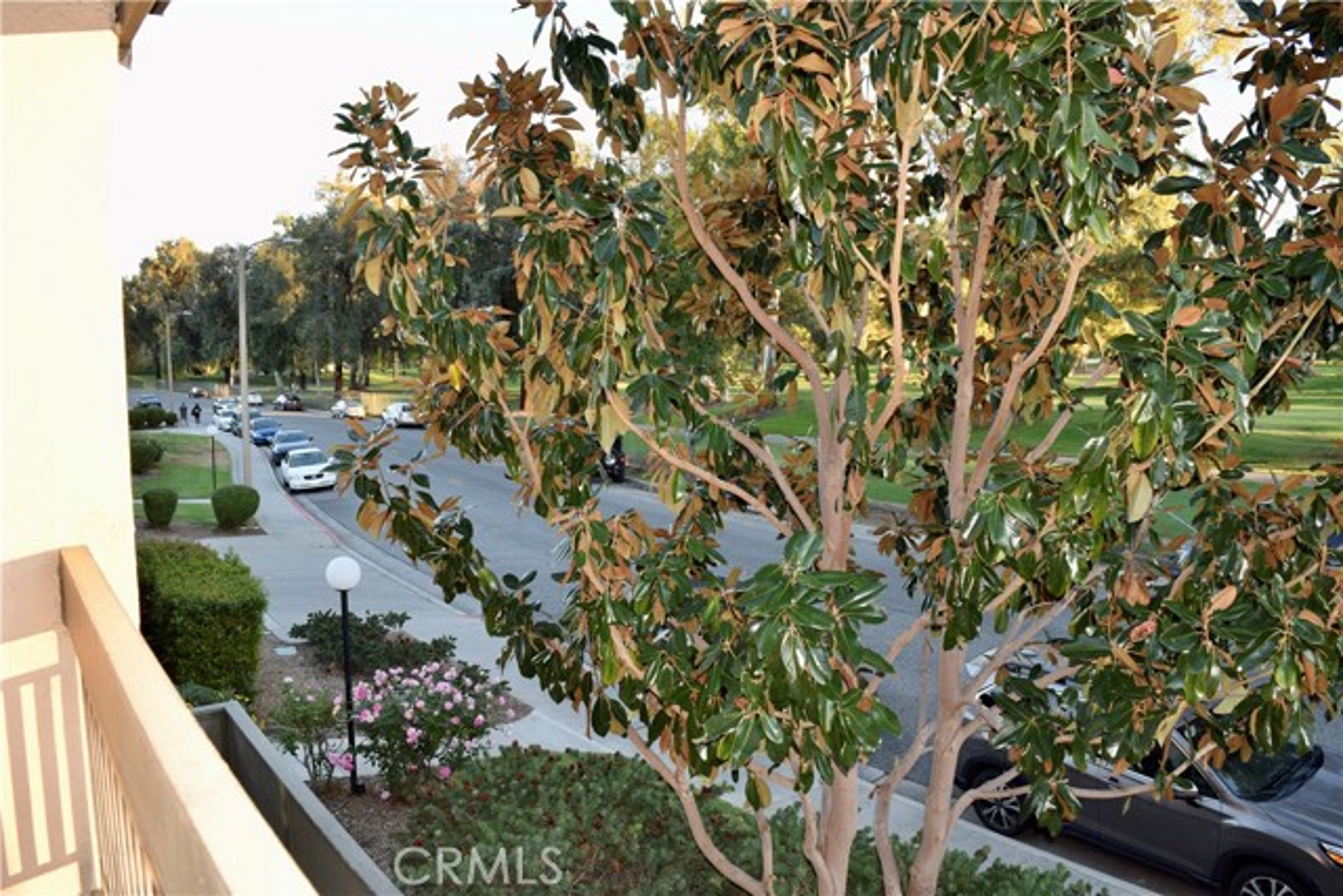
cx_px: 672
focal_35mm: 27
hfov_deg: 67.4
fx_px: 1007
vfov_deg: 48.0
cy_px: 448
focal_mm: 18
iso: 360
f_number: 5.6
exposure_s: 1/125
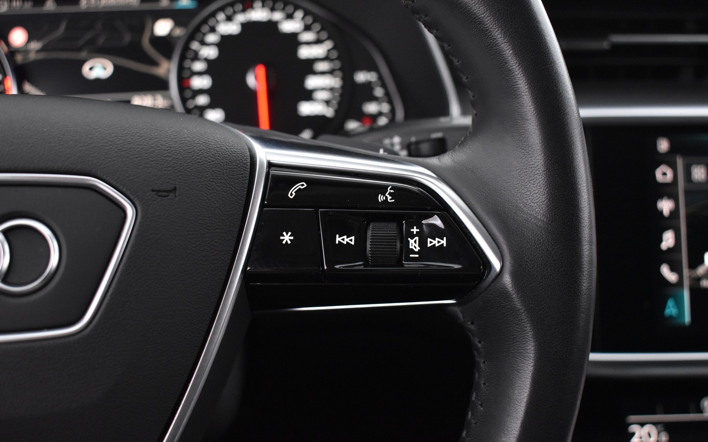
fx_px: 772
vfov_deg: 32.0
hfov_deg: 49.3
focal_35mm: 40
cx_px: 354
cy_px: 232
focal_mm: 26
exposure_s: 1/25
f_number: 4
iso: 3200
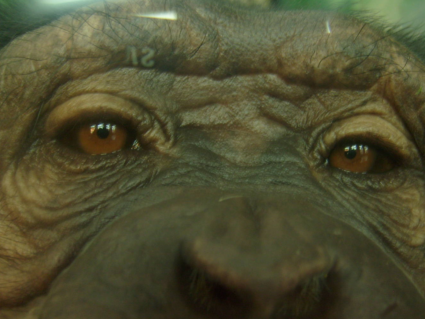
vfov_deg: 34.3
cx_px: 251
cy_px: 172
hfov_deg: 44.6
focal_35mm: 42
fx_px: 516
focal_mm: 5.8
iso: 80
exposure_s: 1/10
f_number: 2.8
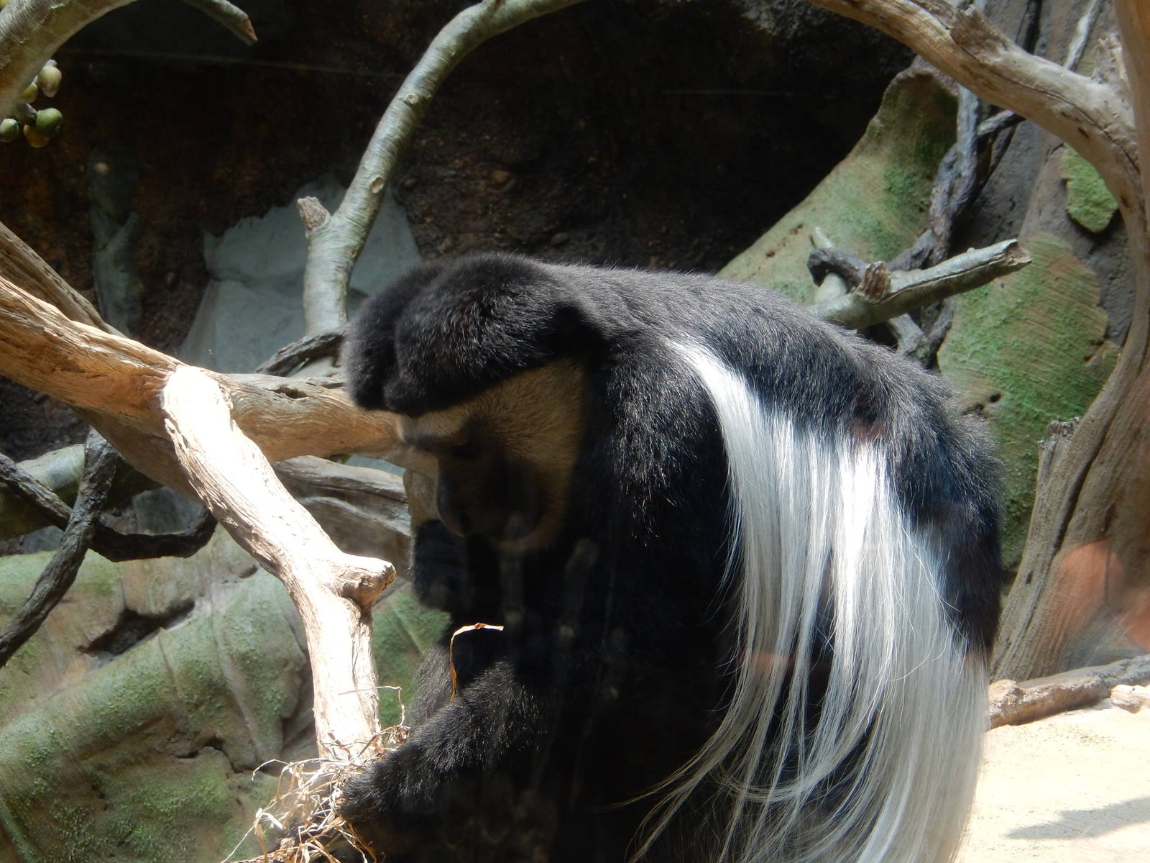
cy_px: 432
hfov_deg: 18.7
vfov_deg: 14.1
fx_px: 3488
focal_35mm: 105
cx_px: 575
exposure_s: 1/30
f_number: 5.3
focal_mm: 18.9
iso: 125
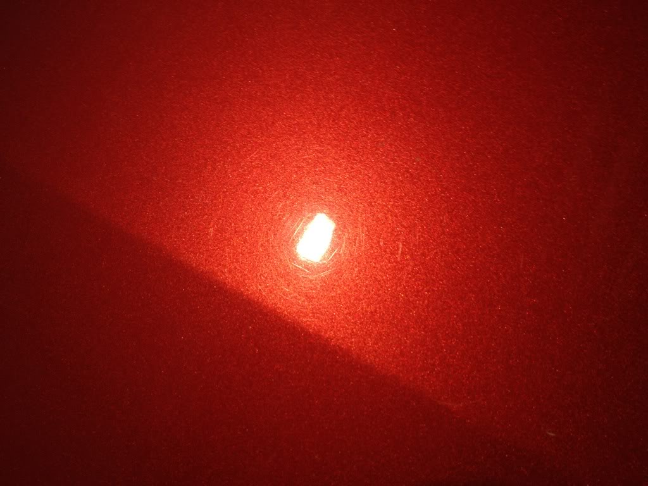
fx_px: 655
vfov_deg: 40.7
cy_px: 243
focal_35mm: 35
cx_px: 324
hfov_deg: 52.6
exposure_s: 1/20
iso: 80
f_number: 2.4
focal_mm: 4.3
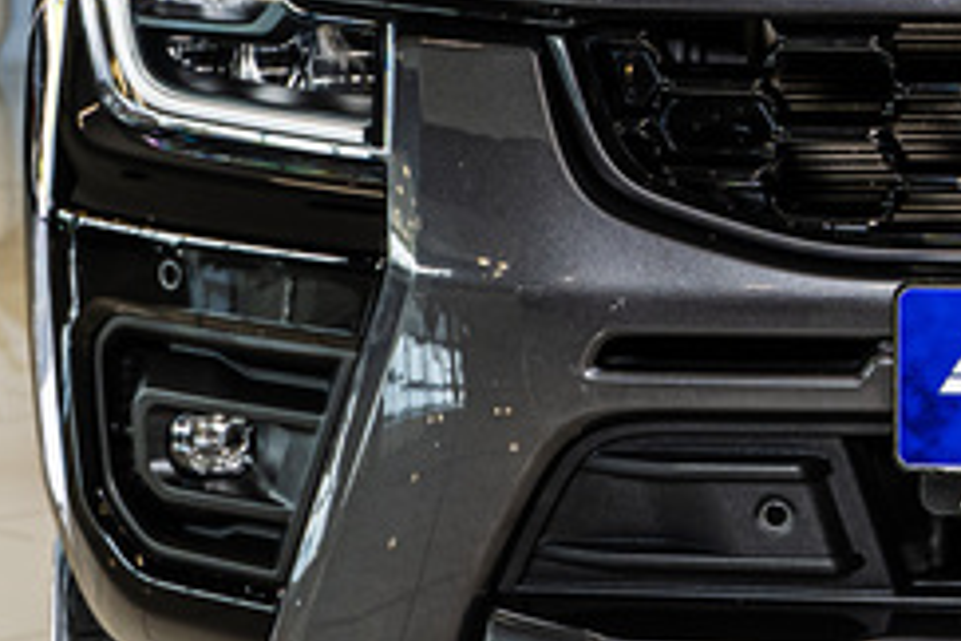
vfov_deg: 8.3
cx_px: 1327
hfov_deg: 12.1
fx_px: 4378
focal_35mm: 164
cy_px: -32
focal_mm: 39
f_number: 4.5
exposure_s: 1/160
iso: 500
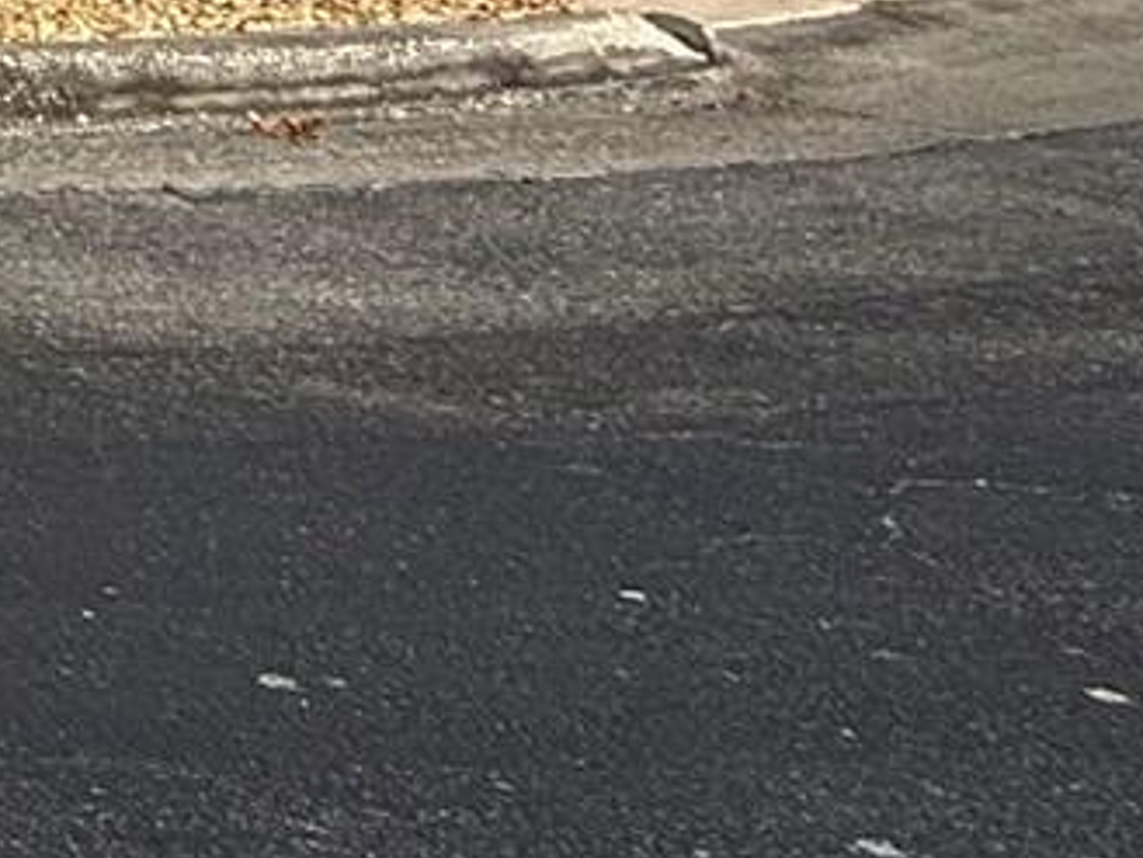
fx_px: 2246
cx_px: -1530
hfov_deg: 15.7
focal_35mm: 68
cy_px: -1145
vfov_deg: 14.7
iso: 50
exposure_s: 1/2611
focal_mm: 2.22
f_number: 2.2
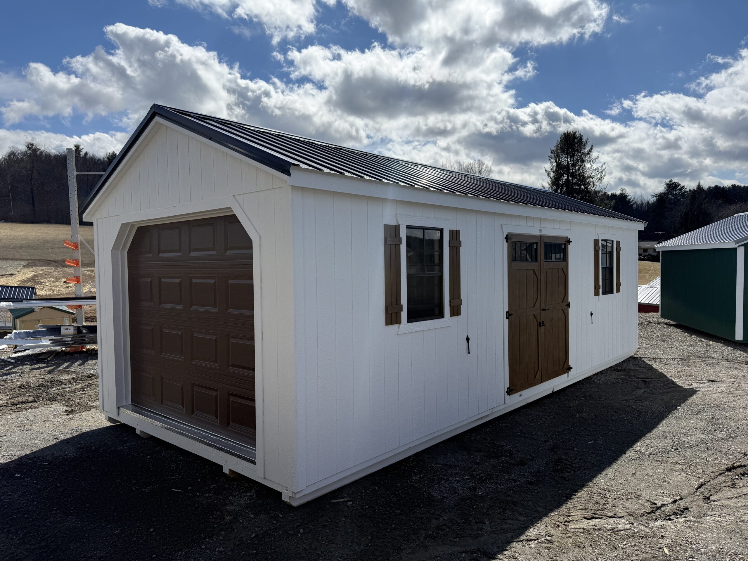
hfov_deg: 71.6
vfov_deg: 56.8
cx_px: 374
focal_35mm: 24
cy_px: 280
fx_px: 519
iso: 100
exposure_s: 1/10309
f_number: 1.78
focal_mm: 6.76
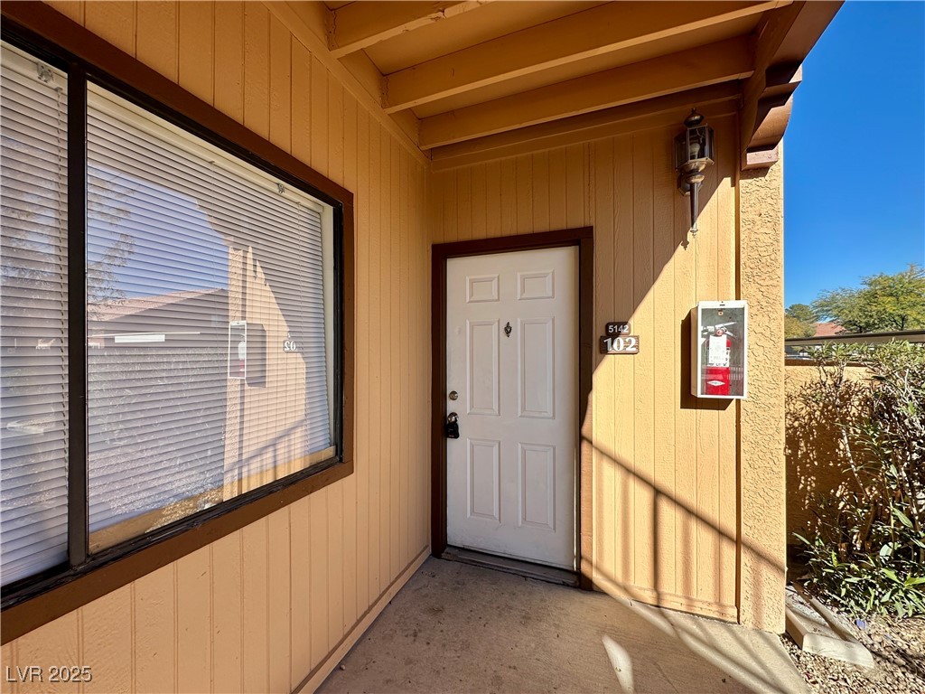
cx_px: 462
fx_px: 374
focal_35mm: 14
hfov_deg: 102.1
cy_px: 347
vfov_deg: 85.7
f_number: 2.2
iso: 40
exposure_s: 1/535
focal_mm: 2.22
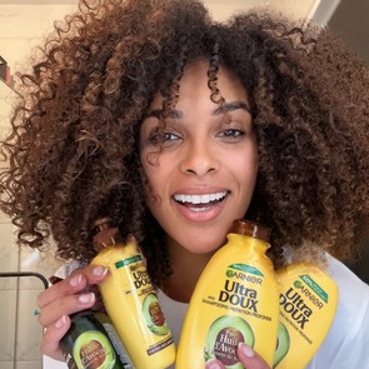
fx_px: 434
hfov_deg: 46.0
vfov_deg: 46.0
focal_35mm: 36
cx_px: 185
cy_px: 188
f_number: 2.2
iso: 500
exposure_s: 1/25
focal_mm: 2.71
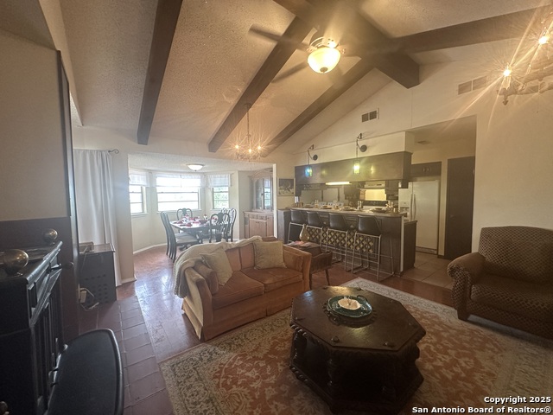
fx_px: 224
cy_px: 208
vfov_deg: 85.7
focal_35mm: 14
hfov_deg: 102.1
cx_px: 276
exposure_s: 1/120
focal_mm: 2.22
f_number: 2.2
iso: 320
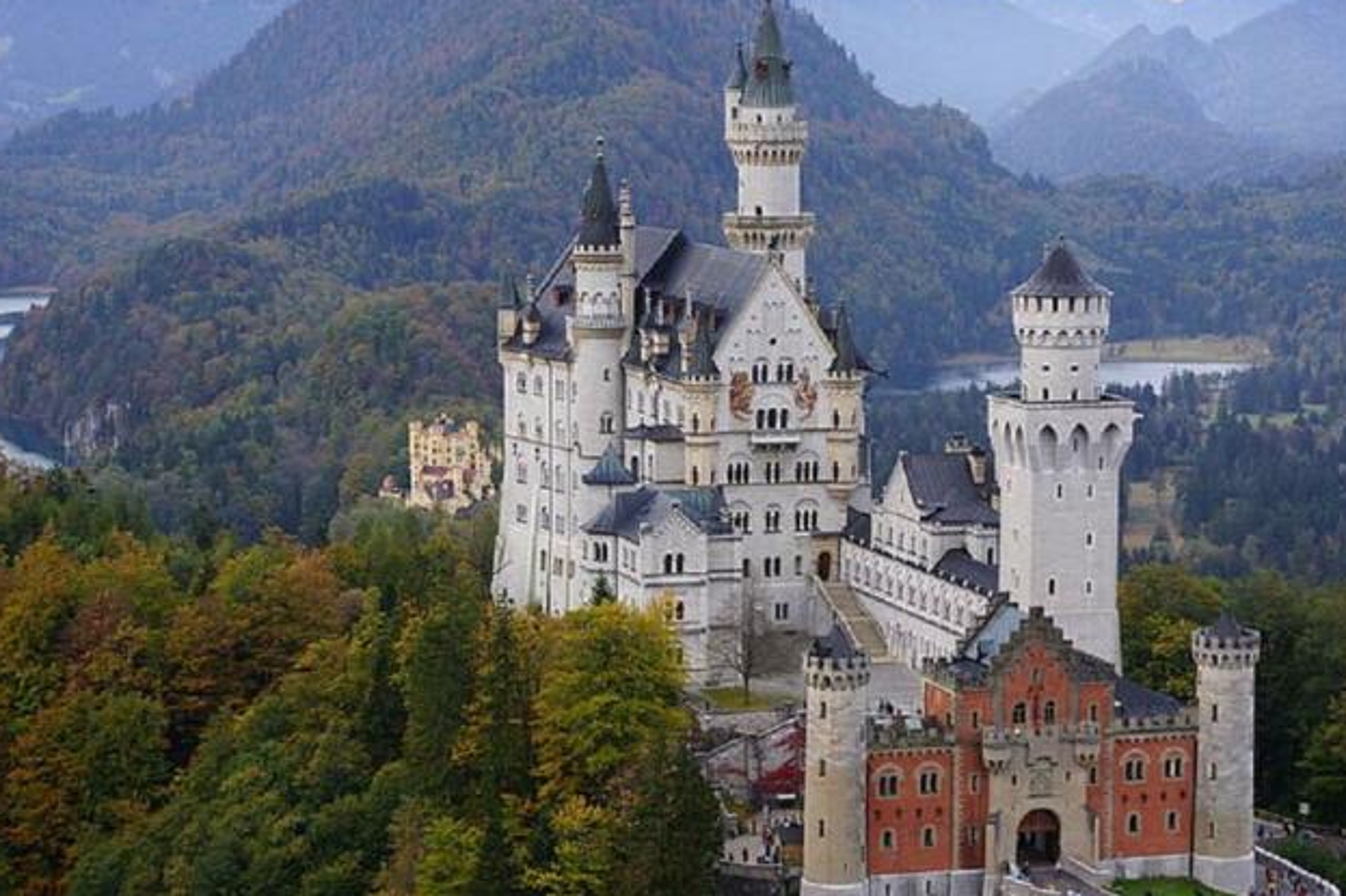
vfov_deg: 15.6
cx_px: 654
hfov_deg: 23.2
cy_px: 423
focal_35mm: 88
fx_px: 3272
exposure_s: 1/125
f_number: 8
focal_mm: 55
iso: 100
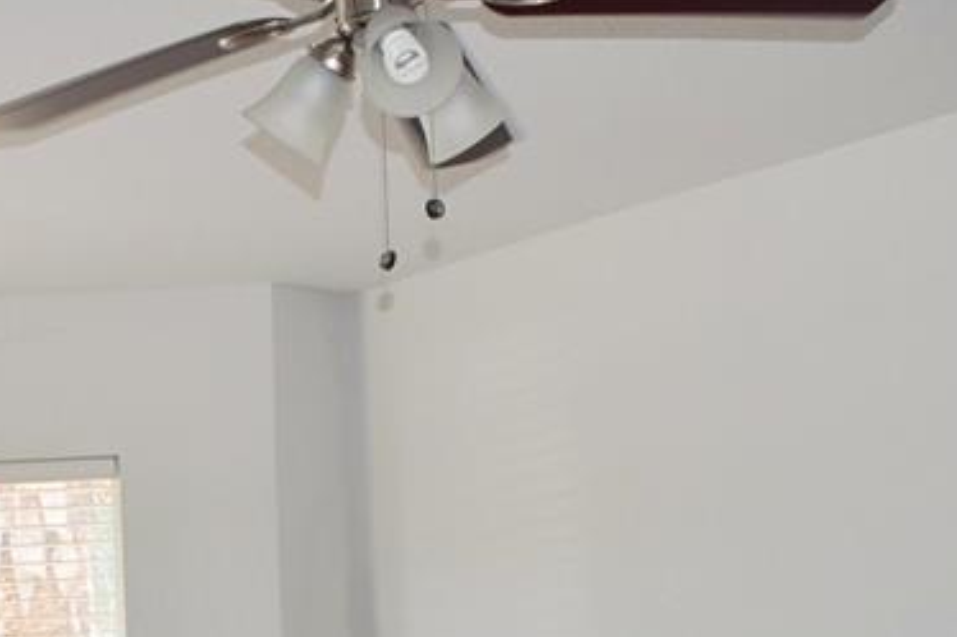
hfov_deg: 27.0
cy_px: 847
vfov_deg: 17.2
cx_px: 251
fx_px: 1966
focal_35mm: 74
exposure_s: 1/125
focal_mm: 18
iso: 720
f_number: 5.6
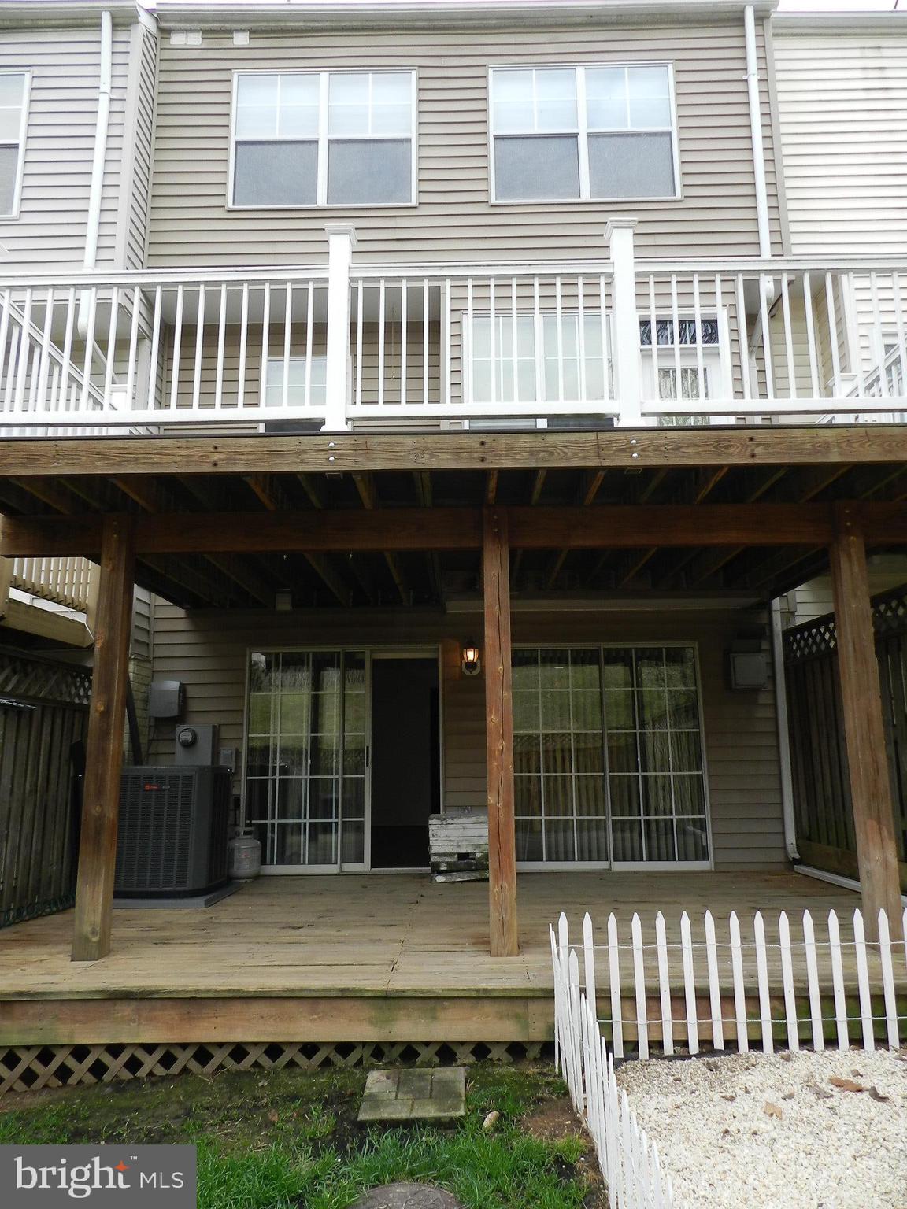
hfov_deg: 58.9
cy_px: 604
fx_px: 804
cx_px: 454
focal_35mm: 23
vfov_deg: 73.9
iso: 160
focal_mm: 4
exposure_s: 1/320
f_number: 3.4
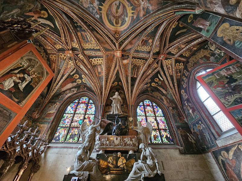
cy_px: 90
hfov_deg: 106.2
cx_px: 121
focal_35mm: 13
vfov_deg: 89.9
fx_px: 91
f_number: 2.2
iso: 640
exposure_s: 1/24
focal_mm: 2.2
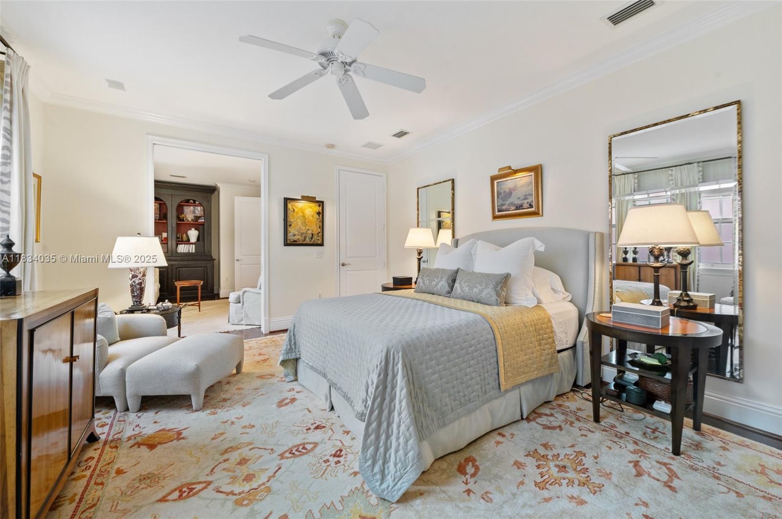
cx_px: 391
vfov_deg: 81.1
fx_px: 304
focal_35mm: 14
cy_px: 260
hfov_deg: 104.3
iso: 200
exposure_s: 1/2
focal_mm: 14
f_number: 8
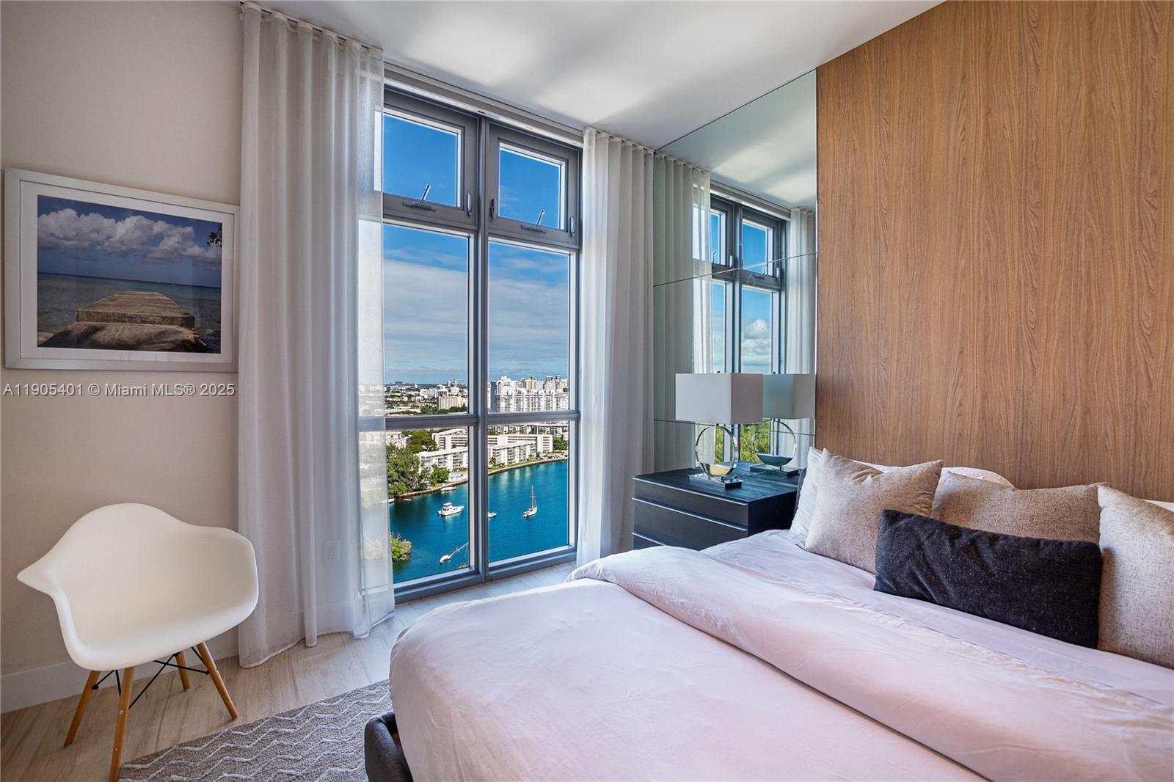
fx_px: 456
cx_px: 587
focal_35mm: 14
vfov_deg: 81.2
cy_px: 391
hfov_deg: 104.3
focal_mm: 7
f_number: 4
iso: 100
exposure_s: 1/50
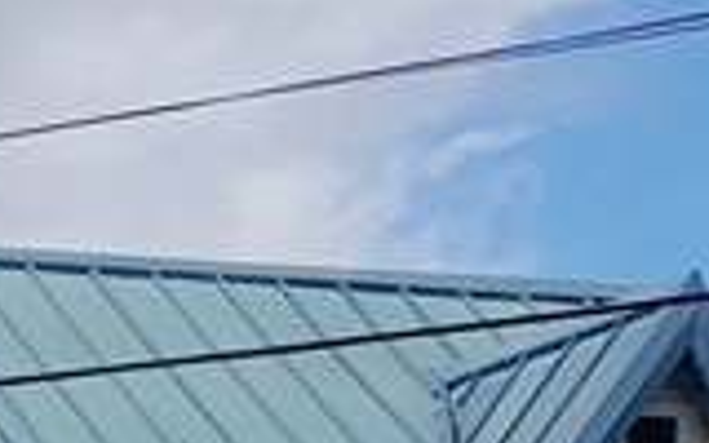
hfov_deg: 9.4
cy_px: 1480
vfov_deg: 6.6
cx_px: -1414
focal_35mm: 176
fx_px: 3401
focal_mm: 4.2
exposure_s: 1/2376
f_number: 1.7
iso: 40
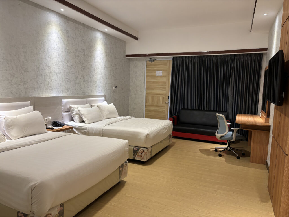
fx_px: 217
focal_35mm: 26
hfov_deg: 67.3
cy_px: 108
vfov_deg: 53.1
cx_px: 144
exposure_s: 1/50
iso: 125
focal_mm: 5.96
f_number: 1.6
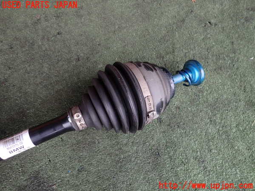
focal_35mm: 25
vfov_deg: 54.9
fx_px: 184
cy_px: 96
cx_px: 128
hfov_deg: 69.4
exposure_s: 1/100
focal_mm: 4.5
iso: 100
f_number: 2
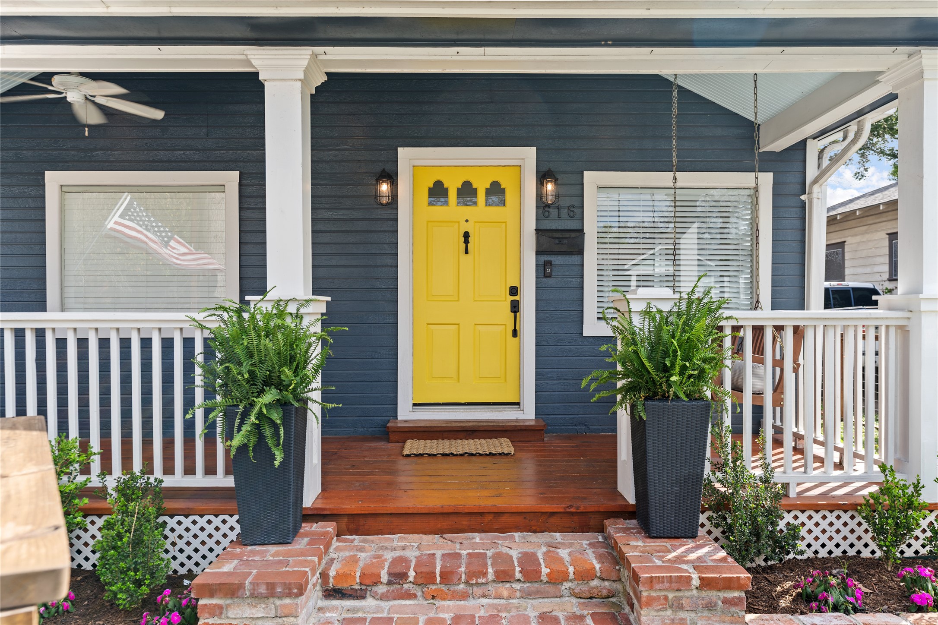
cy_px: 312
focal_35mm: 23
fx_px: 599
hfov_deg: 76.1
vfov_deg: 55.1
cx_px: 469
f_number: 5.6
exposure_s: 1/80
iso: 100
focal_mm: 23
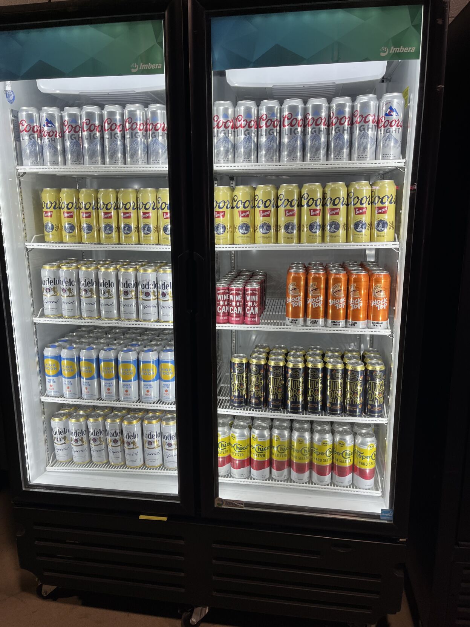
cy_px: 314
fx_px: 471
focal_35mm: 26
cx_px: 235
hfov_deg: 53.1
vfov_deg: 67.3
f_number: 1.6
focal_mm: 5.1
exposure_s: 1/120
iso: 64
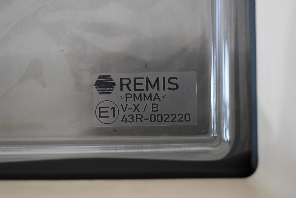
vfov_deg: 23.8
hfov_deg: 35.1
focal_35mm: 57
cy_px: 99
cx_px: 148
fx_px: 469
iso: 450
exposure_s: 1/60
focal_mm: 38
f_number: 5.6
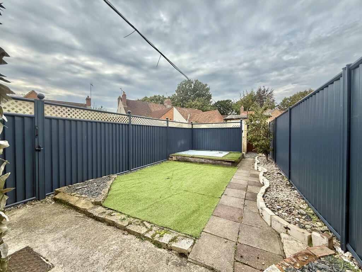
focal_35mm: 14
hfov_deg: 102.1
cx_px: 181
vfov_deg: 85.7
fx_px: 146
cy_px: 136
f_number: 2.2
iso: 64
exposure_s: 1/830
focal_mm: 2.22
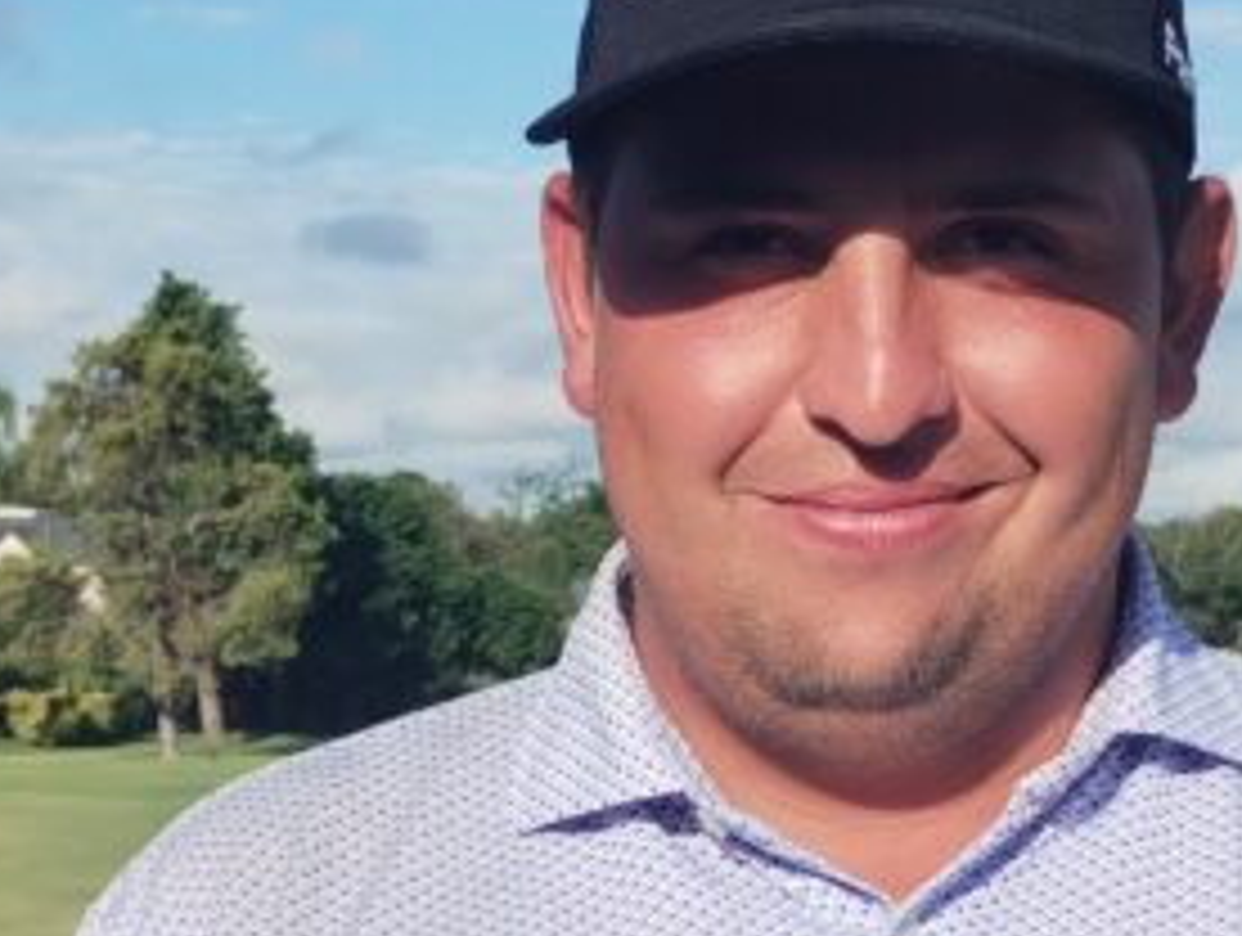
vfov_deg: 13.9
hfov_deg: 18.9
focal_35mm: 104
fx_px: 3738
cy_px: 1096
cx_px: 576
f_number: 1.8
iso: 100
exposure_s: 1/1211
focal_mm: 4.27
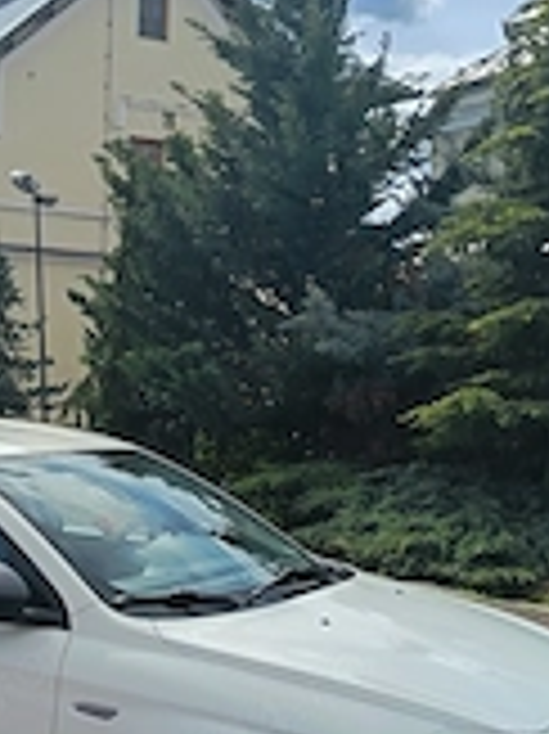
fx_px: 1249
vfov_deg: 32.5
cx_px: 63
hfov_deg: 24.1
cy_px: 486
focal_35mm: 59
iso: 100
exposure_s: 1/1416
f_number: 1.75
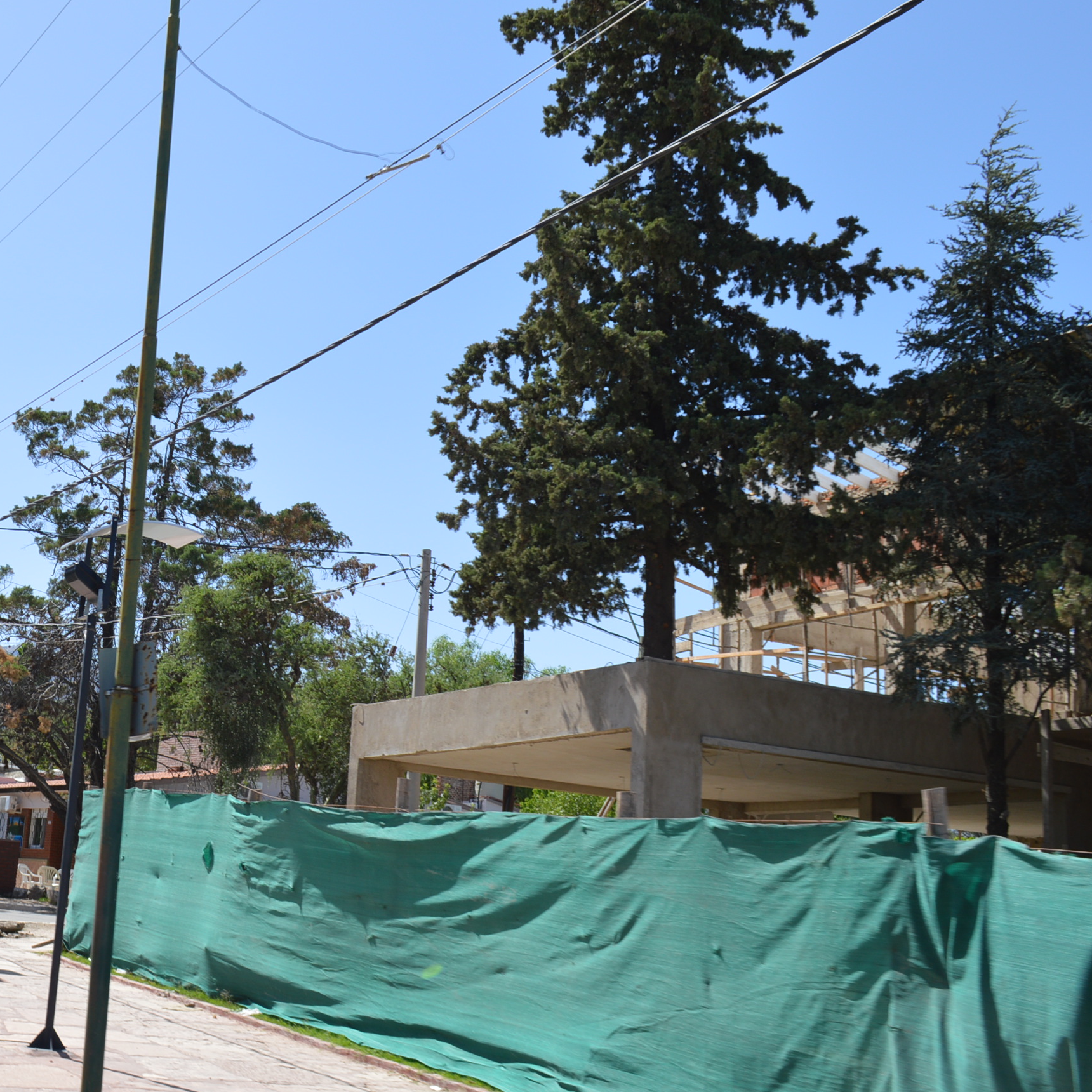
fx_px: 1749
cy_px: 486
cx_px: 186
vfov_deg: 34.6
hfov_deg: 33.5
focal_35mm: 49
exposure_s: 1/250
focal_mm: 22
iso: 100
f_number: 8
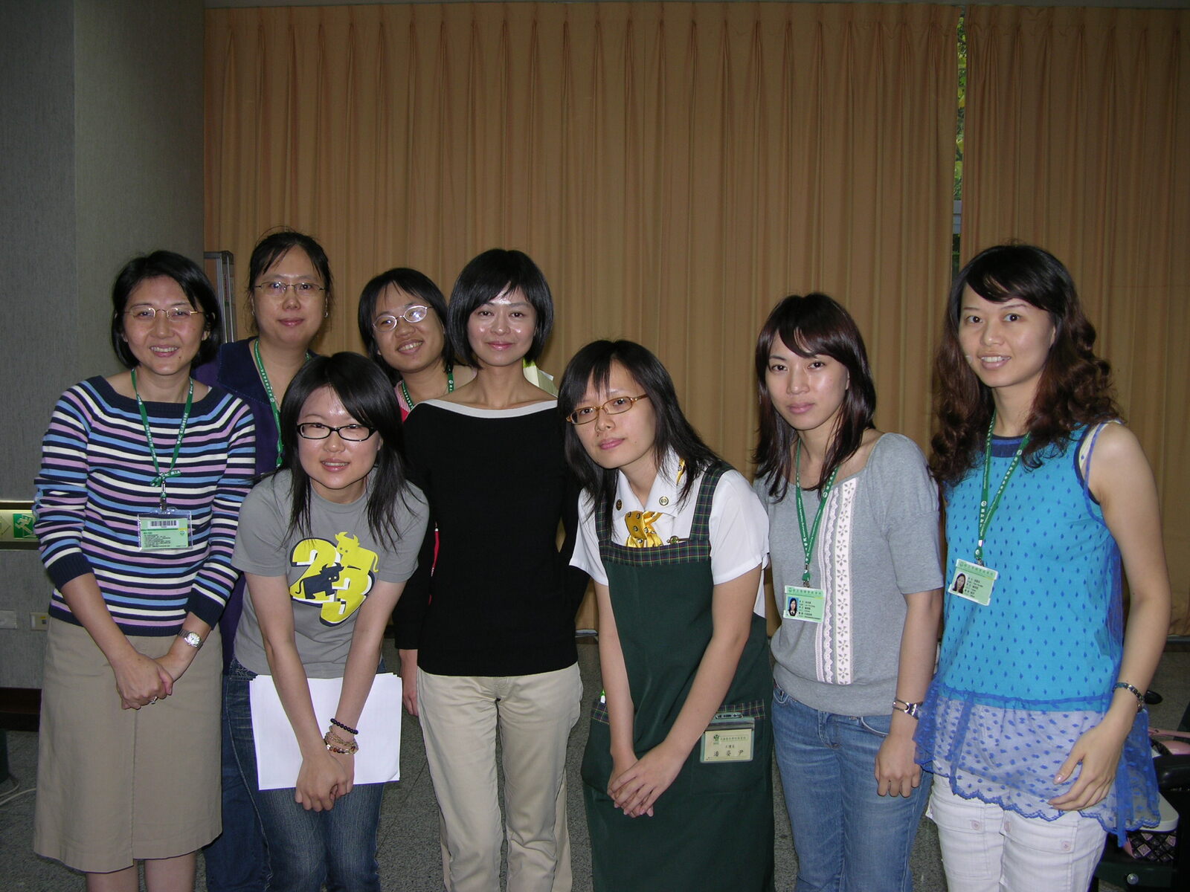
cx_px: 595
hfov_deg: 52.6
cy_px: 446
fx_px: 1203
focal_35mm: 35
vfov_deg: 40.7
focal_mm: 8.9
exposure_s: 1/60.1
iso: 50
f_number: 2.8
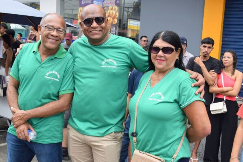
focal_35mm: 41
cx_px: 105
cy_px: 76
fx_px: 277
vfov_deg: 32.6
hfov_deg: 47.3
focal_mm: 22
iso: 360
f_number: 8
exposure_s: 1/250
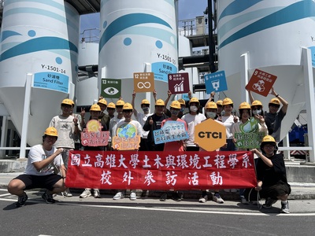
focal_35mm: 26
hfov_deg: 67.3
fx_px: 237
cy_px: 118
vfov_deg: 53.1
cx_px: 158
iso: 50
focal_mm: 5.7
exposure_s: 1/8000
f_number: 1.5
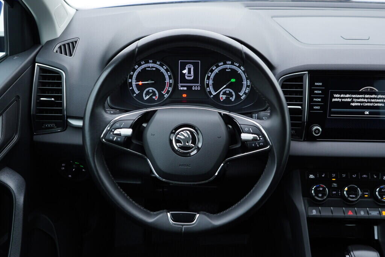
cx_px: 192
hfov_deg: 53.1
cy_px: 128
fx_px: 385
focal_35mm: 36
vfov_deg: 36.9
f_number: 2.8
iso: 160
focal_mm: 24
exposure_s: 1/40
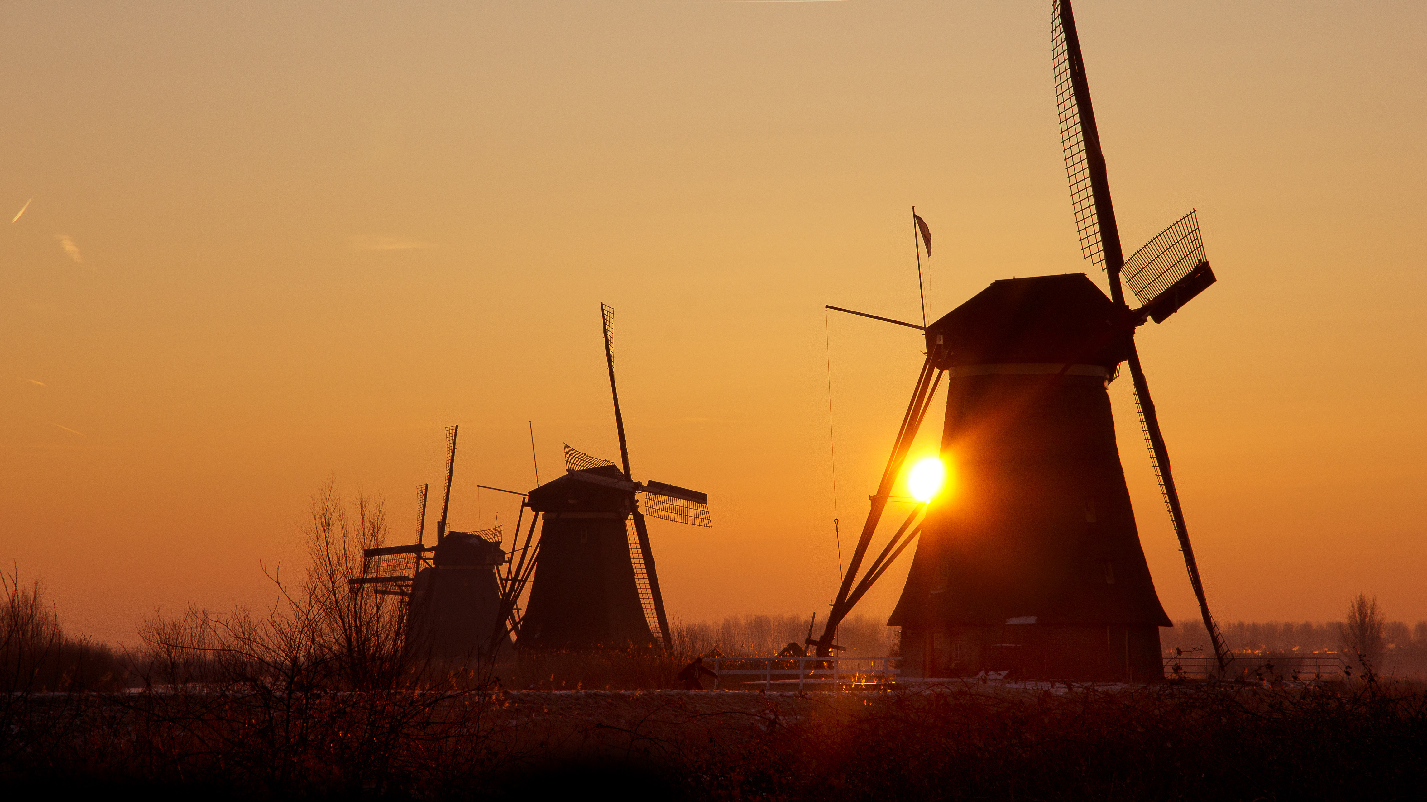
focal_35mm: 126
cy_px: 364
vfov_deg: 9.6
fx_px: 4767
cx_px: 712
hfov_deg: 17.0
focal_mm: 80
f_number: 11
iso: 200
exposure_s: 1/320
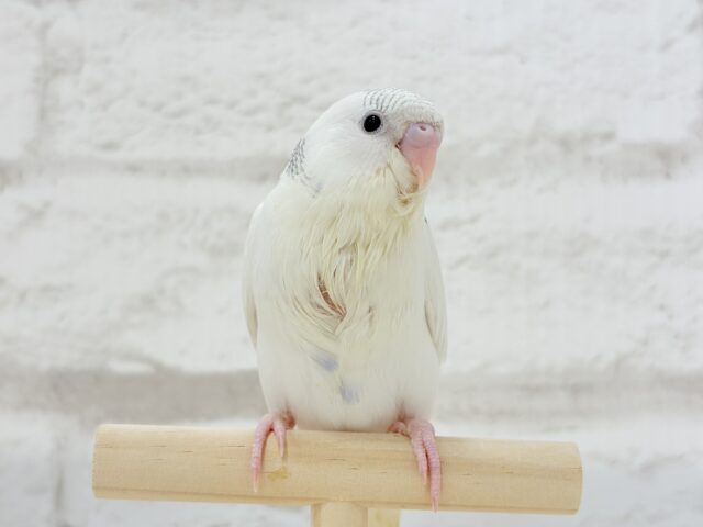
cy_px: 264
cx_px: 352
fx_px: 1056
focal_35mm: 52
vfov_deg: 28.0
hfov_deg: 36.8
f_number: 1.6
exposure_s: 1/50
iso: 32
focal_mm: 5.96
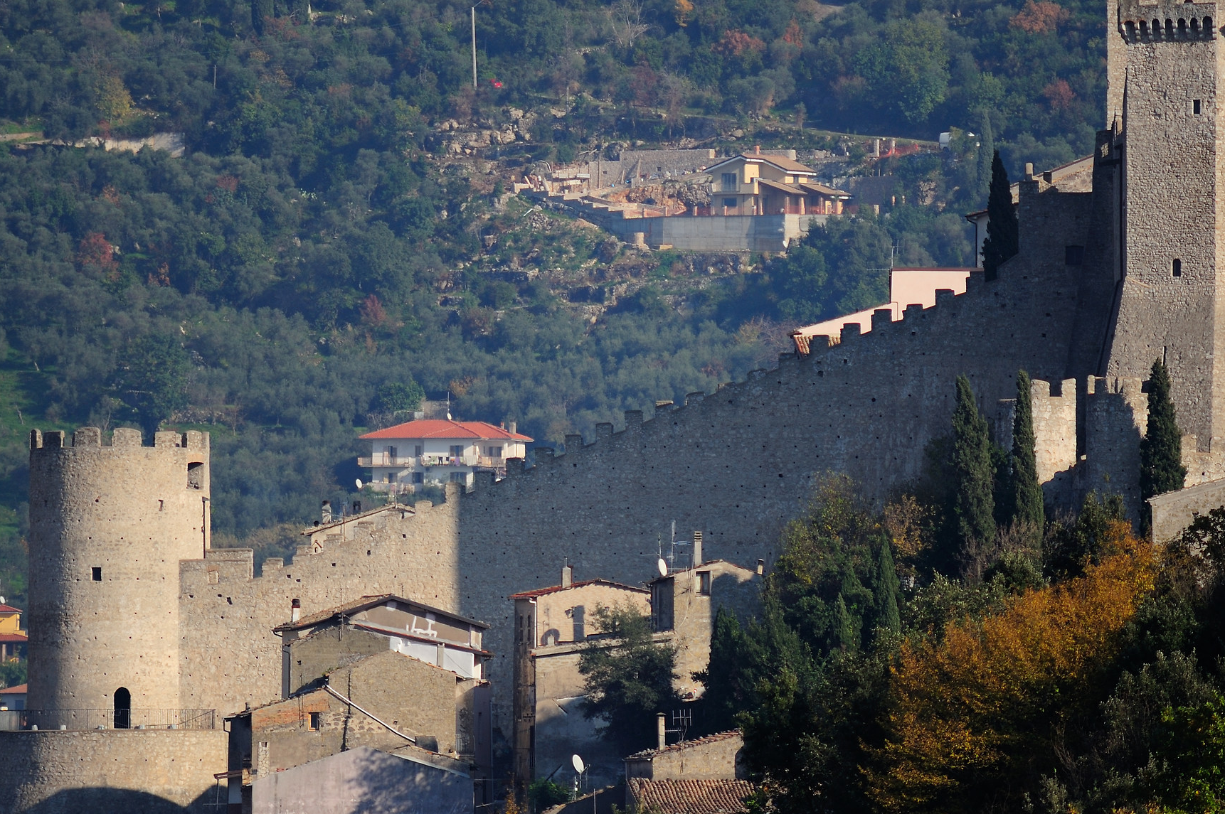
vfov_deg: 3.3
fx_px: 14211
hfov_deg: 4.9
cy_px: 346
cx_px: 674
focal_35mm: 418
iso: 200
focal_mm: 300
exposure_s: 1/1250
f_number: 5.6
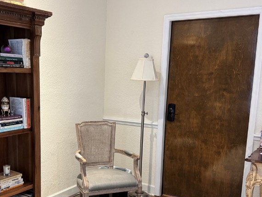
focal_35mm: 43
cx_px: 88
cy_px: 135
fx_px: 325
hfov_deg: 43.3
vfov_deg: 33.2
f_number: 1.78
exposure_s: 1/60
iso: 250
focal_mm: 6.76
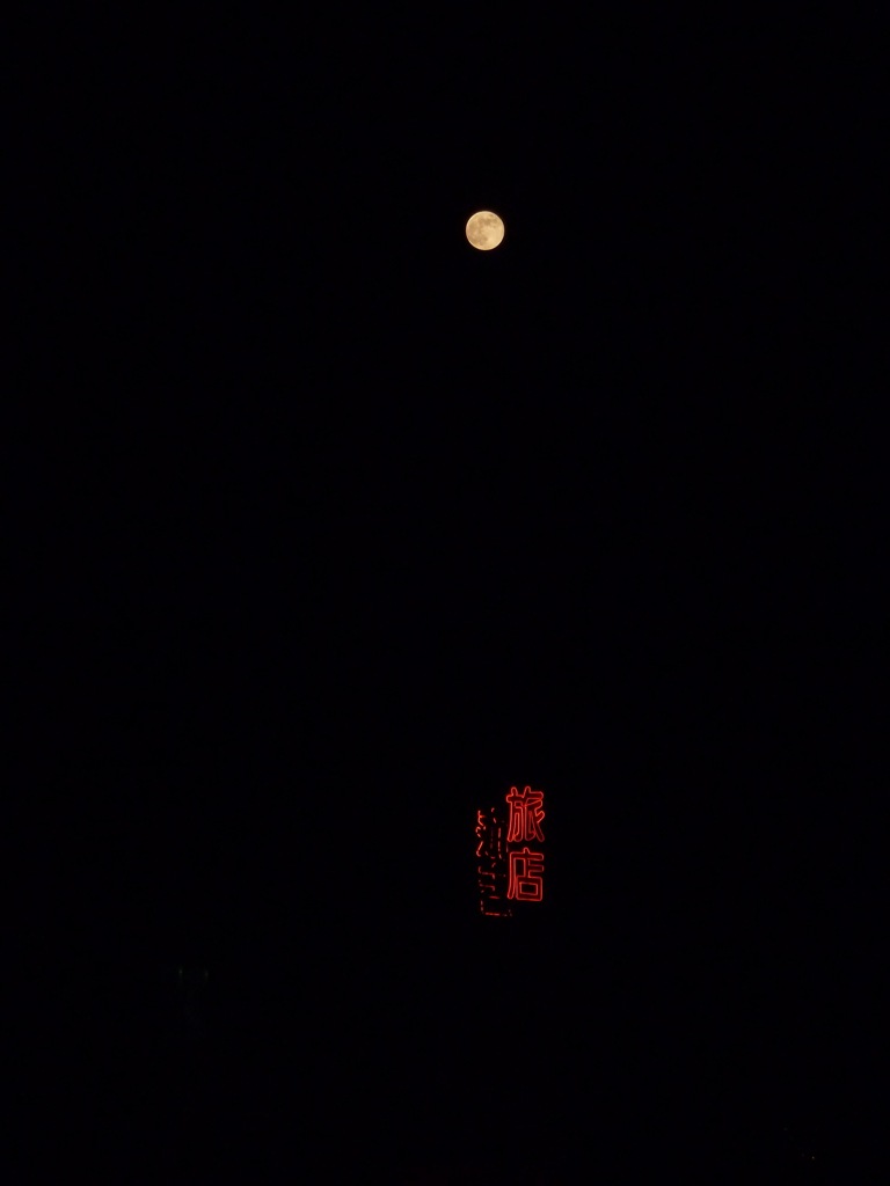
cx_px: 445
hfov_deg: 11.6
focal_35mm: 128
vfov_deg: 15.4
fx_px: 4388
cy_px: 593
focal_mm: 21
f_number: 4.4
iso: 400
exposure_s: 1/200
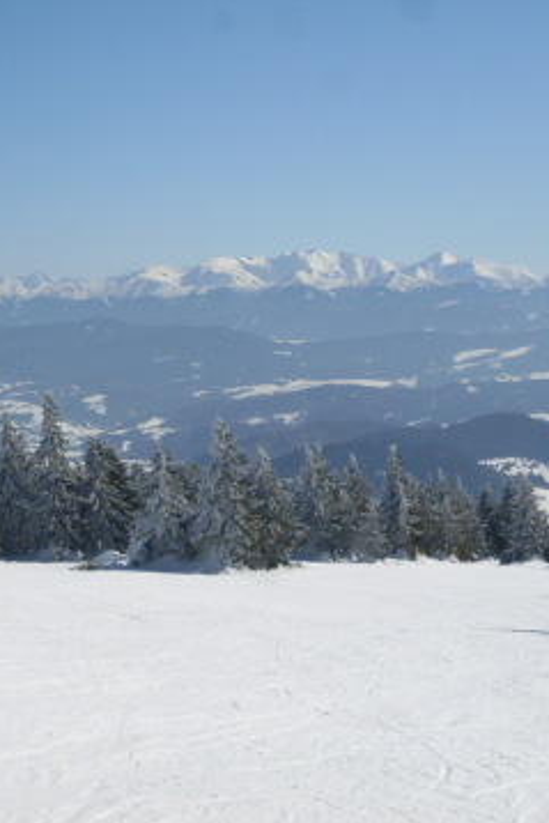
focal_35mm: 113
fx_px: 2582
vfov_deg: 18.1
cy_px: 412
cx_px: 273
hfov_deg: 12.1
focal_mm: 13.5
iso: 80
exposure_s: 1/350
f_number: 11.8
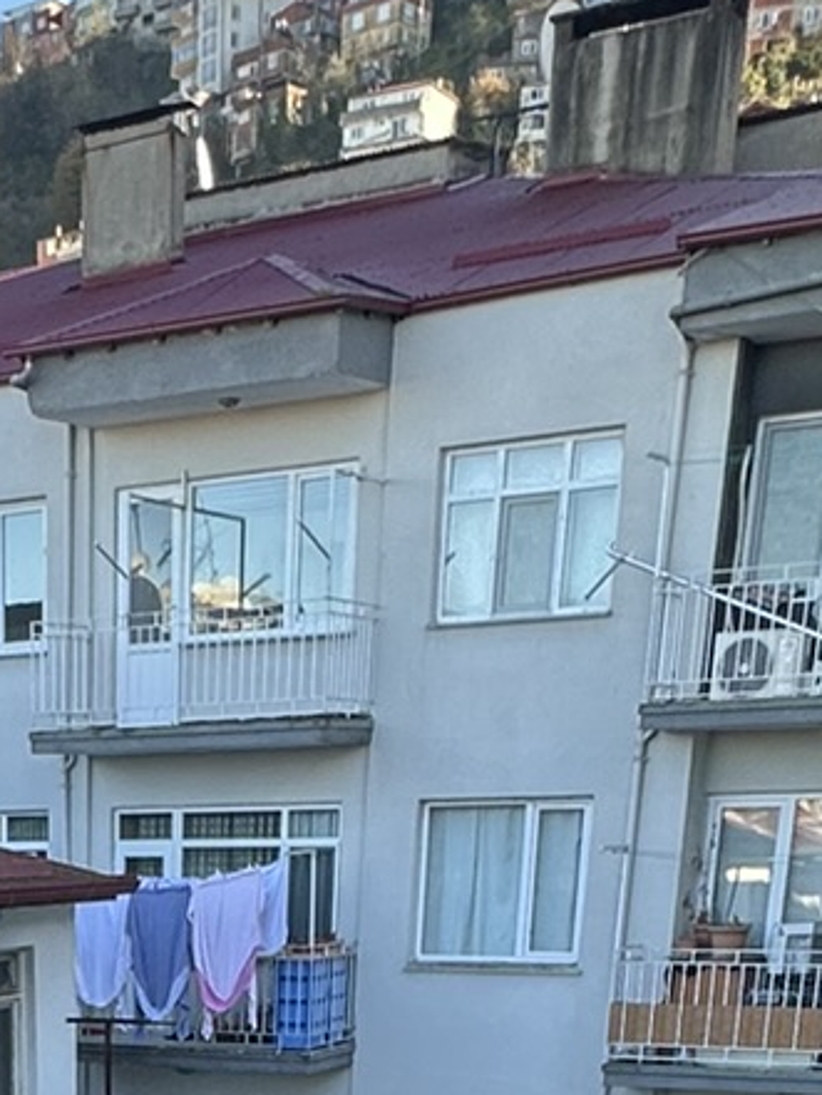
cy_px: 1671
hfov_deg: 21.7
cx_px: -27
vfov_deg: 23.4
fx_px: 2057
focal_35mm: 65
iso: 40
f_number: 2.2
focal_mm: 2.22
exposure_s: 1/134
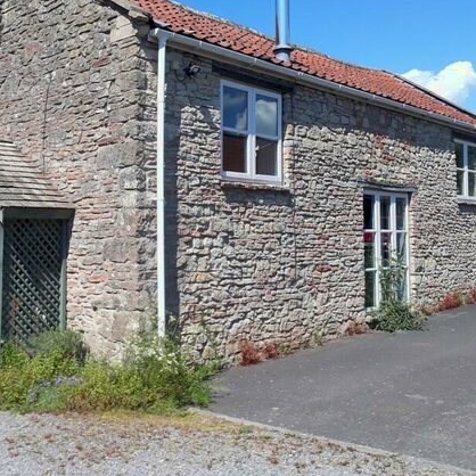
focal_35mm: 40
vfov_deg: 41.7
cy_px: 195
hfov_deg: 40.5
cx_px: 109
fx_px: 622
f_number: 1.9
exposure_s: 1/1264
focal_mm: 3.6
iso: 40
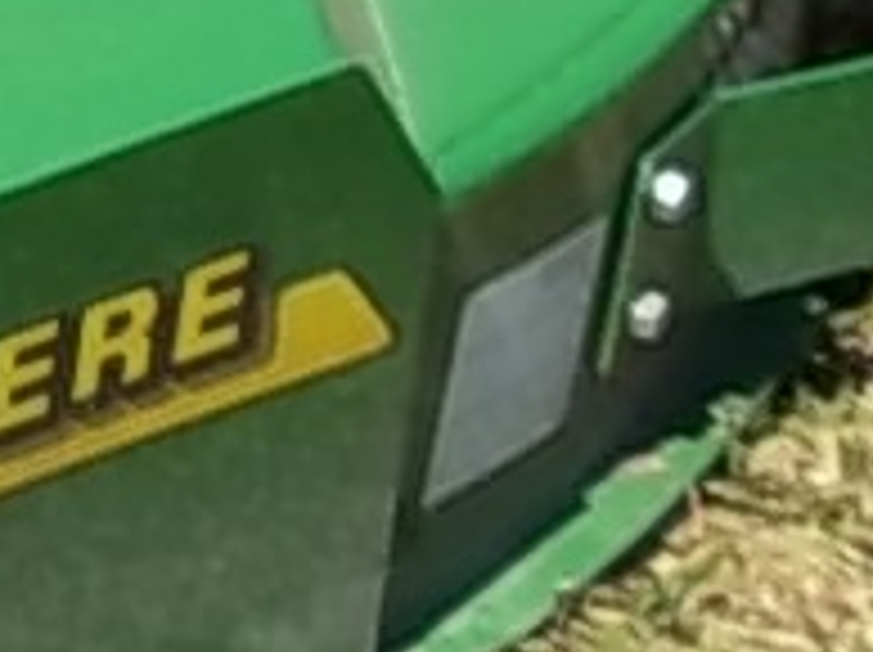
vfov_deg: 6.1
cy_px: -418
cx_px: -1238
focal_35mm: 238
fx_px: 5995
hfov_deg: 7.7
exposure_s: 1/160
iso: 80
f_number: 8
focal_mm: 6.5
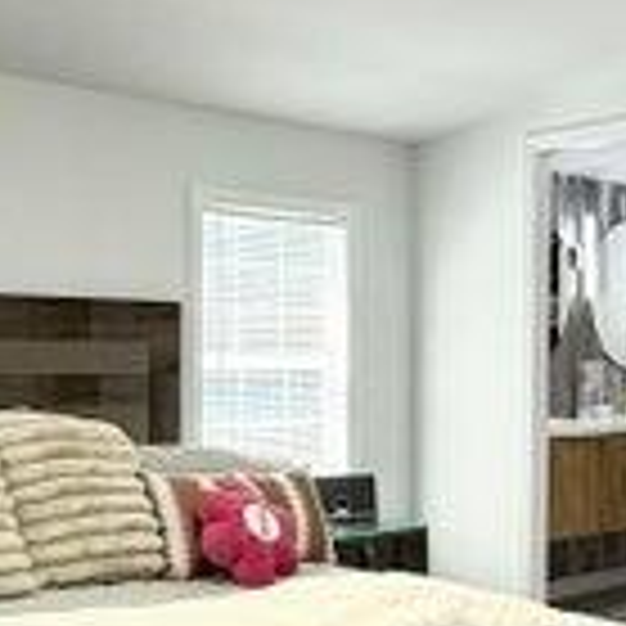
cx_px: 275
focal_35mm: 57
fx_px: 1166
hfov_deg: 30.0
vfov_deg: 29.9
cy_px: 387
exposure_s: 1/107
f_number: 2.2
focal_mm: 2.22
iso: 64
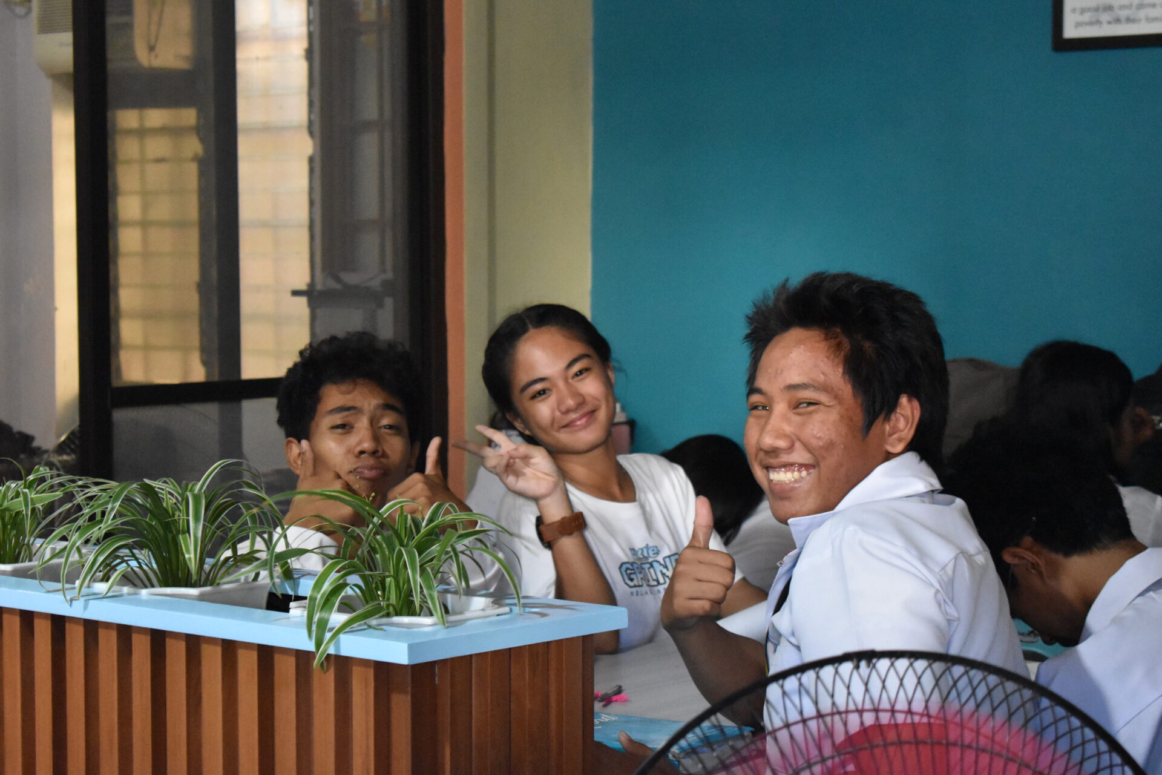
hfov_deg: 24.6
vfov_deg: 16.6
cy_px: 388
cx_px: 581
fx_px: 2663
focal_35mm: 82
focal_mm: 55
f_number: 5.6
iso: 6400
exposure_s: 1/60
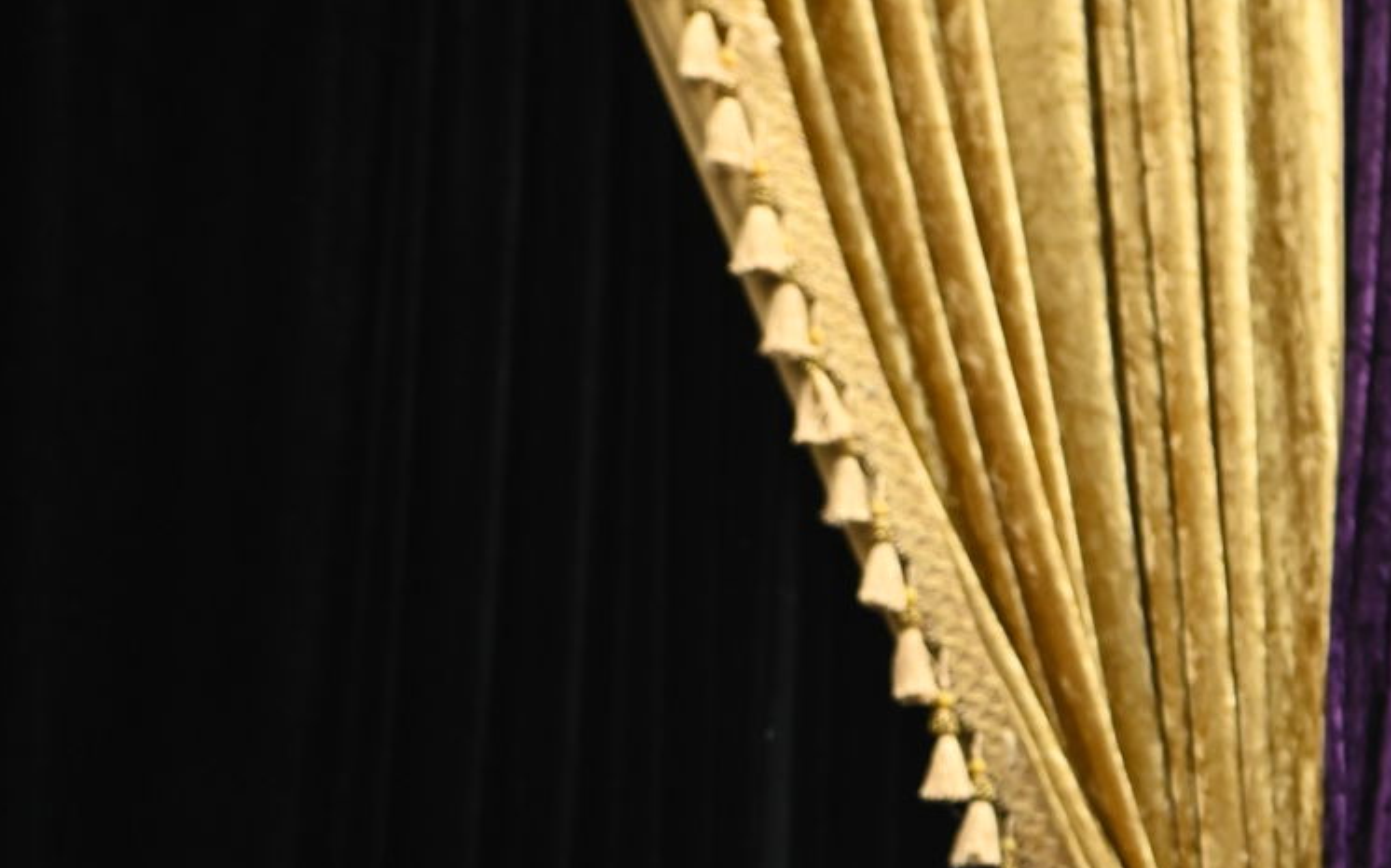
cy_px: 1287
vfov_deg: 6.4
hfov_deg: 10.4
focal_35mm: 201
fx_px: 7619
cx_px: 1208
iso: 1600
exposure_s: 1/160
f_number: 5
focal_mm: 70
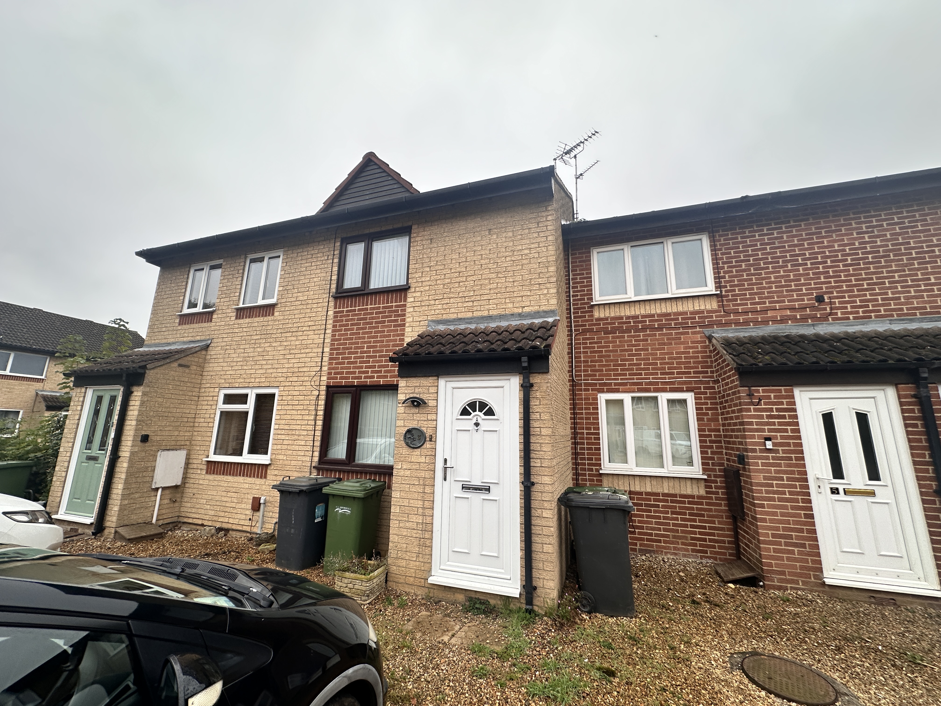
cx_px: 470
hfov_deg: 102.1
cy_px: 353
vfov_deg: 85.7
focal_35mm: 14
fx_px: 381
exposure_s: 1/120
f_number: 2.2
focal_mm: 2.22
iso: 40
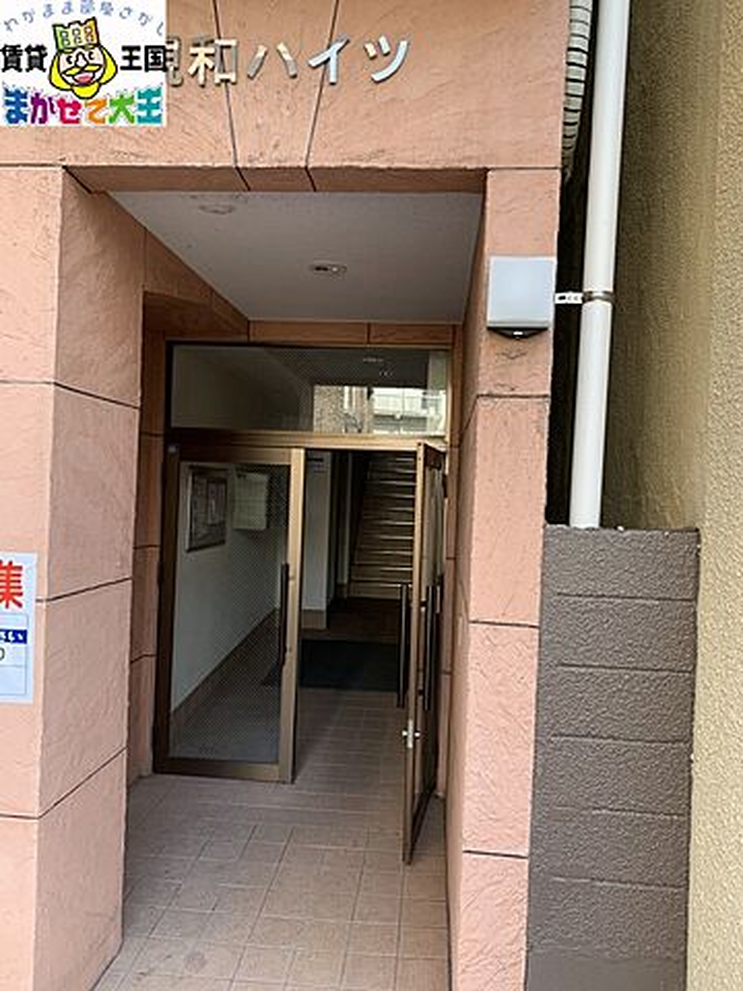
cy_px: 496
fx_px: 744
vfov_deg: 67.3
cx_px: 372
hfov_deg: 53.1
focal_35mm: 26
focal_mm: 4.25
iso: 32
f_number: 1.8
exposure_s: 1/122
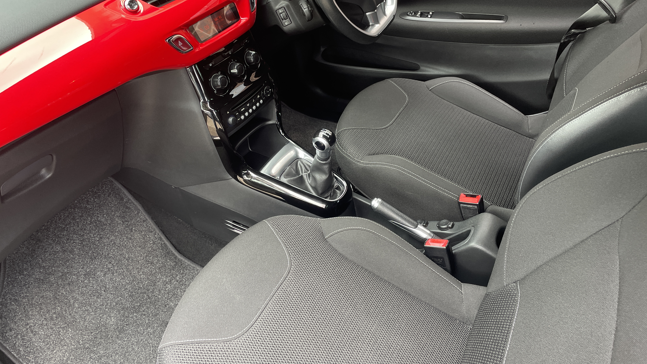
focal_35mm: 29
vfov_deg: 40.1
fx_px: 498
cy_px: 165
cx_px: 317
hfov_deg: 66.1
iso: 125
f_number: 1.6
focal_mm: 4.2
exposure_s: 1/121
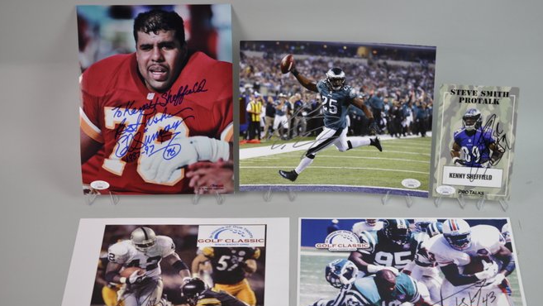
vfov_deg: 17.7
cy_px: 176
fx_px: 979
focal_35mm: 68
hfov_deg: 31.0
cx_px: 290
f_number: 3.2
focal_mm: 40
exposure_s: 1/40
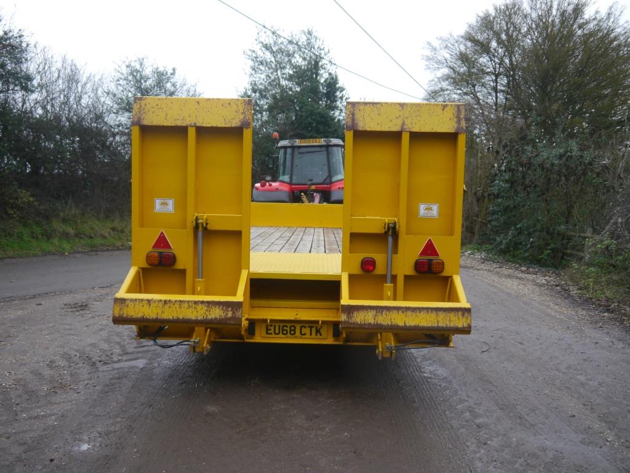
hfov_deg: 60.0
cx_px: 315
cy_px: 236
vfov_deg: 46.8
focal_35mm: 30
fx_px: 546
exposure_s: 1/60
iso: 400
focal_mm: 15
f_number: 3.6
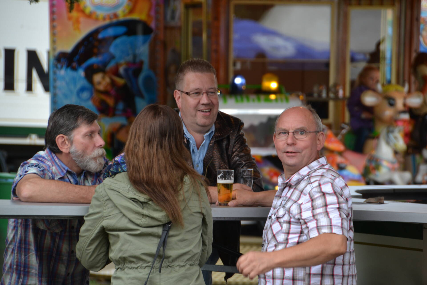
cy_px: 142
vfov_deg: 5.9
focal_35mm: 232
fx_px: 2757
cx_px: 214
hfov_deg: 8.9
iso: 400
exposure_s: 1/125
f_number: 6
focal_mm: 155
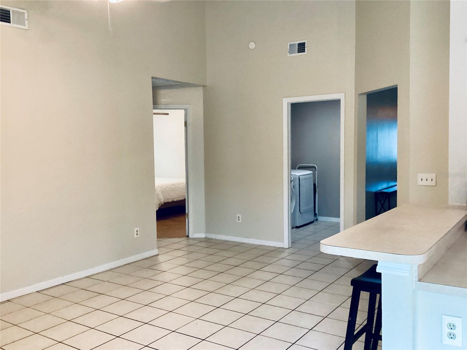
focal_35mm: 31
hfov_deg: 58.4
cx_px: 234
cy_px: 175
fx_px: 418
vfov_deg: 45.4
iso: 400
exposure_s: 1/60
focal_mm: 3.3
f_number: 2.4
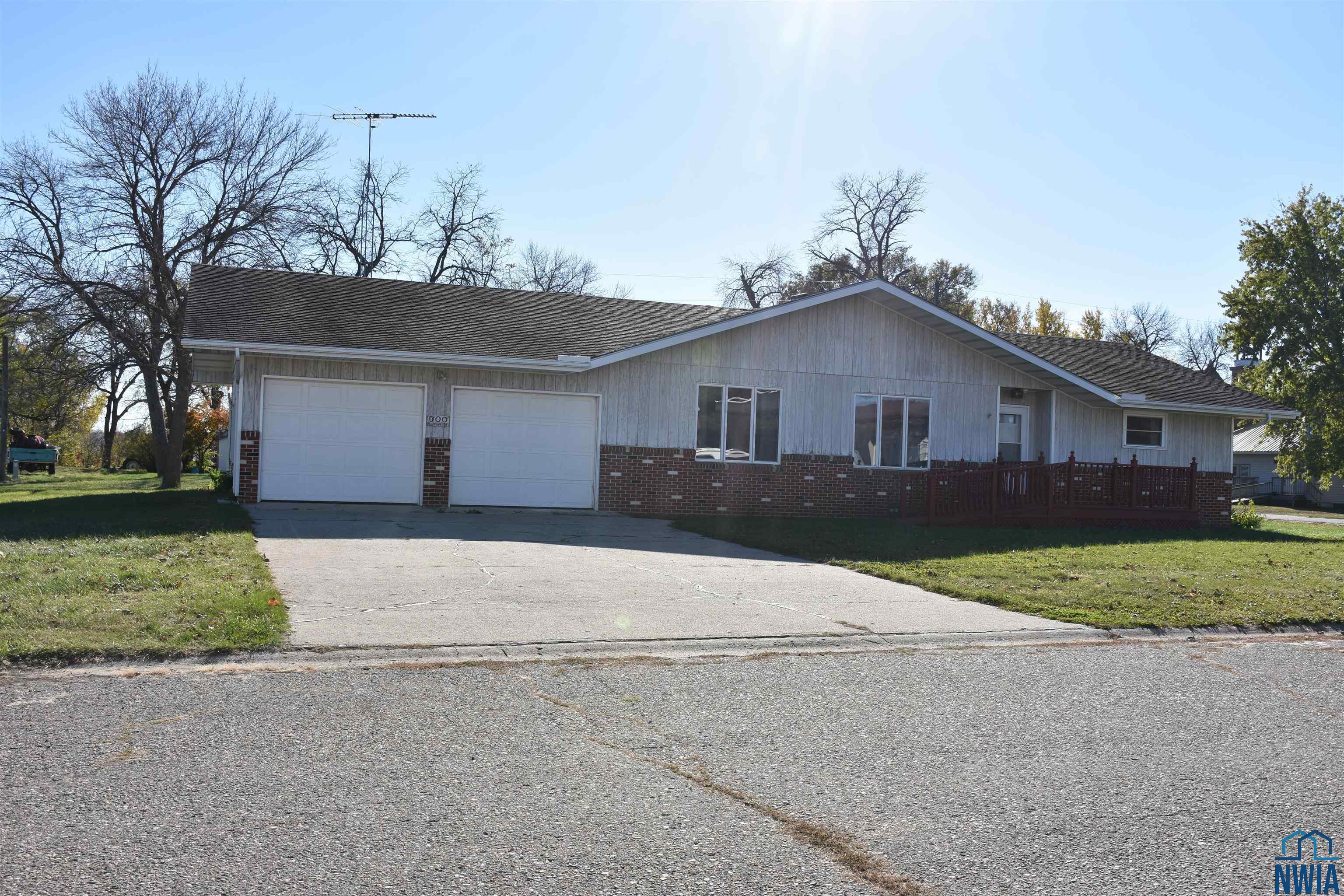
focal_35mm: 34
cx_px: 672
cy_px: 448
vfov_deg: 38.4
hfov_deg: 55.1
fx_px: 1288
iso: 200
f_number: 8
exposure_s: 1/500
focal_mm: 23
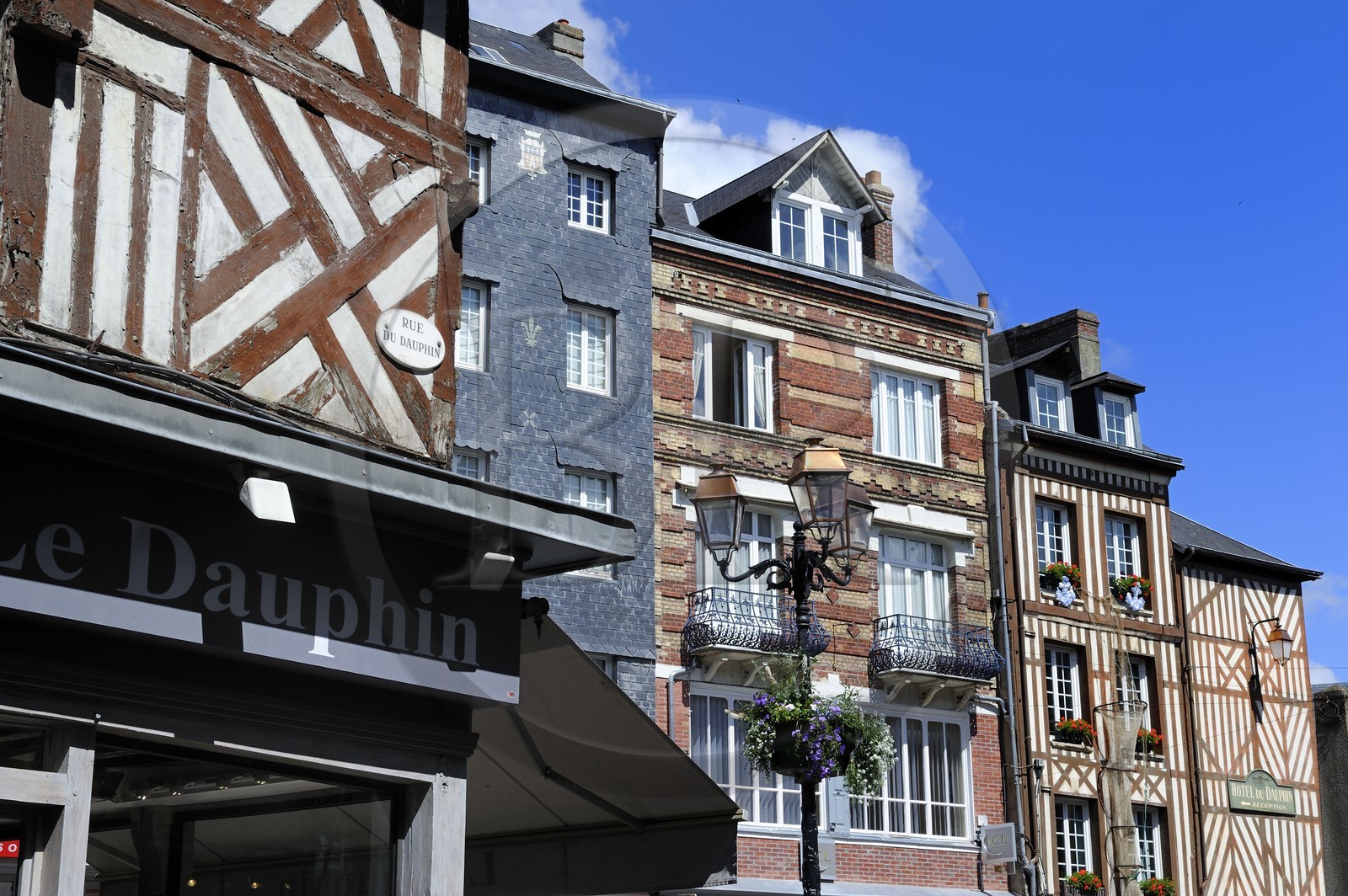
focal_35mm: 58
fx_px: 2170
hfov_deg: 34.5
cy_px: 448
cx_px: 674
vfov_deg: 23.3
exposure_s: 1/160
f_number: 14
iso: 200
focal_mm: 58
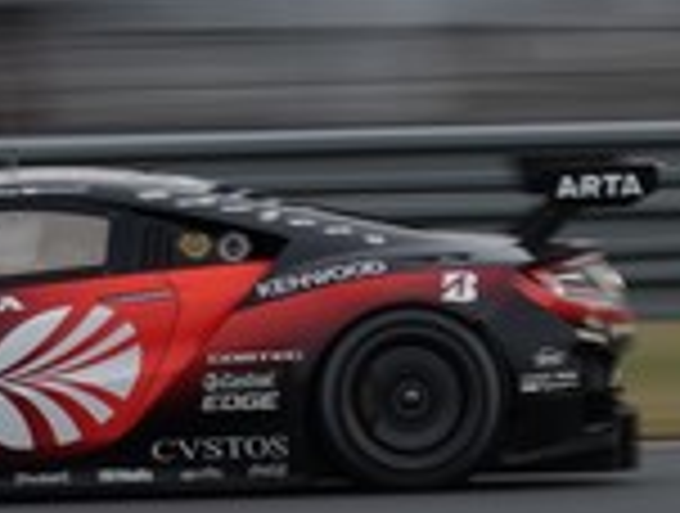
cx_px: 288
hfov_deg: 2.2
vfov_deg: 1.6
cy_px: -464
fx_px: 17998
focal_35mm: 914
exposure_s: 1/20
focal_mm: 200
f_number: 16
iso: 50
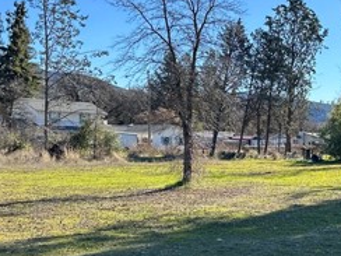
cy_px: 155
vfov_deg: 23.2
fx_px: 621
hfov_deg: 28.4
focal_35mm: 63
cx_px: 361
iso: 80
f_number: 1.78
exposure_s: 1/2525
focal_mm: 6.86
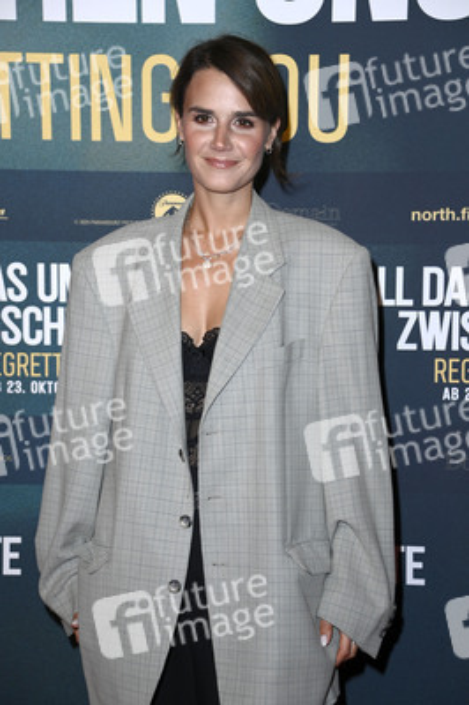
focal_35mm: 98
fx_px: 1918
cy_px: 352
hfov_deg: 13.9
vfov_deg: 20.8
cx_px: 234
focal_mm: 98
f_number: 5.6
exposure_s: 1/250
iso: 500
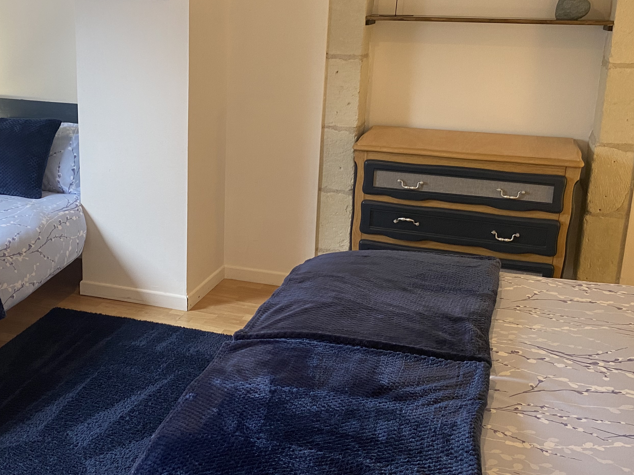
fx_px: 769
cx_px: 196
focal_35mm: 42
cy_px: 206
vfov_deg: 34.3
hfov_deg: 44.0
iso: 125
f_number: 1.8
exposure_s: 1/50
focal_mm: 4.25
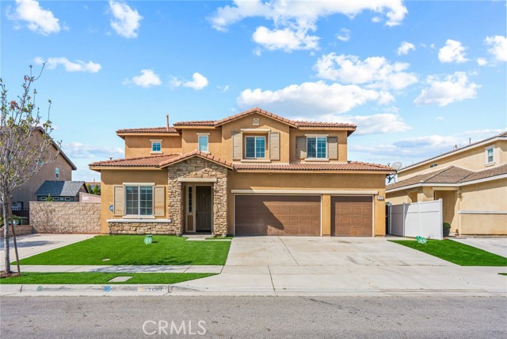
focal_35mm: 21
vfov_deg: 59.3
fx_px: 297
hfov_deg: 80.9
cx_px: 254
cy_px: 170
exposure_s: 1/640
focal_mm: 21.1
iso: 100
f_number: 6.3
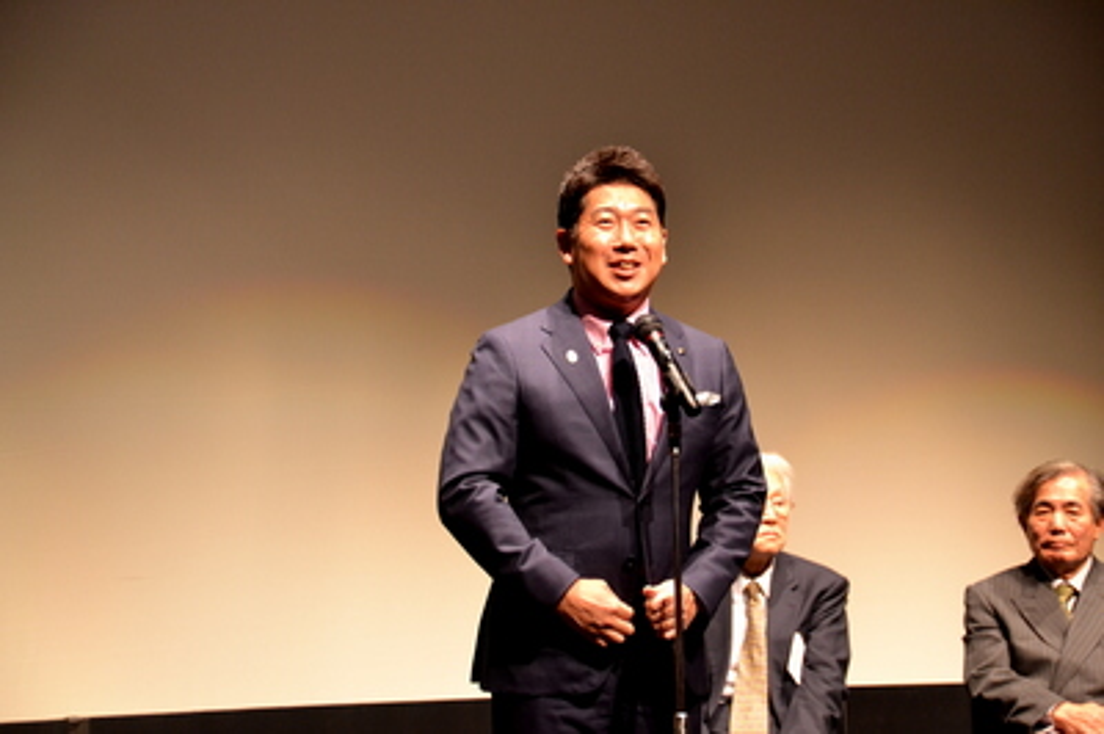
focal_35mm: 112
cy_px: 367
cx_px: 552
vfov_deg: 12.2
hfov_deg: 18.2
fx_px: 3447
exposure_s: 1/30
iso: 1600
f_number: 6.3
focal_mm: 75
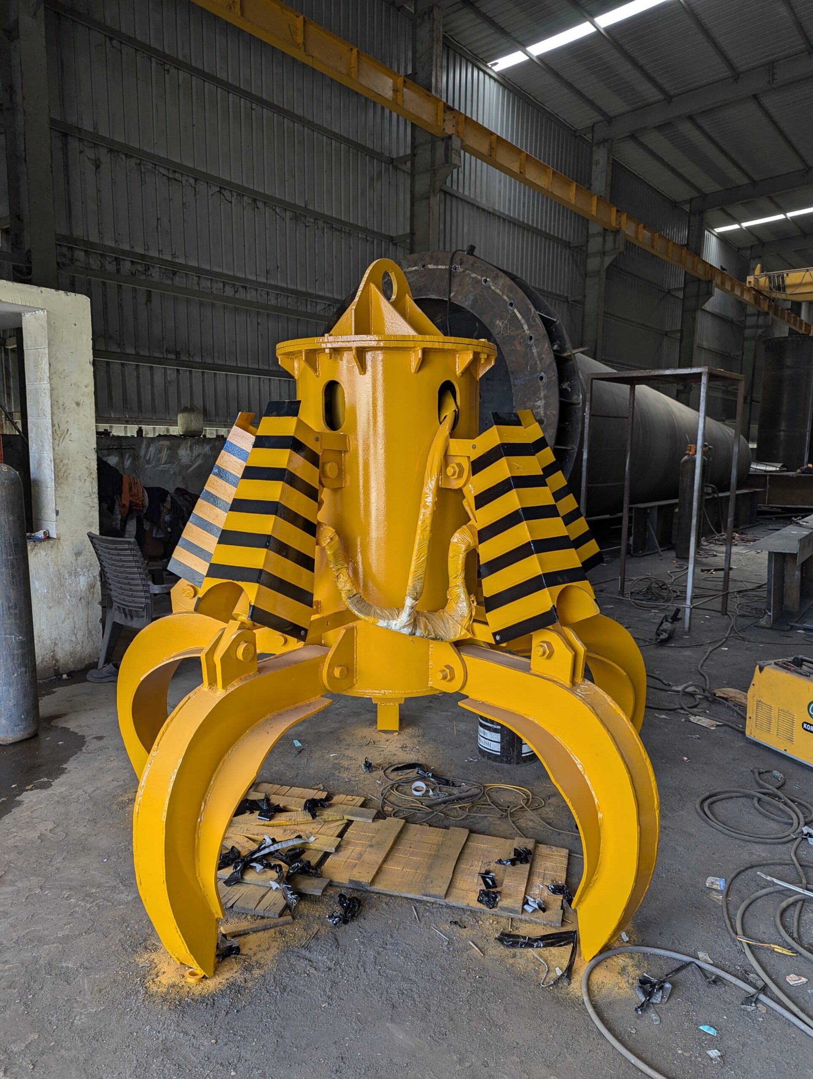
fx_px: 750
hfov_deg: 56.9
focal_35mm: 24
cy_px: 540
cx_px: 406
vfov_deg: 71.5
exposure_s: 1/123
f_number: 1.85
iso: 35
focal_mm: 6.81
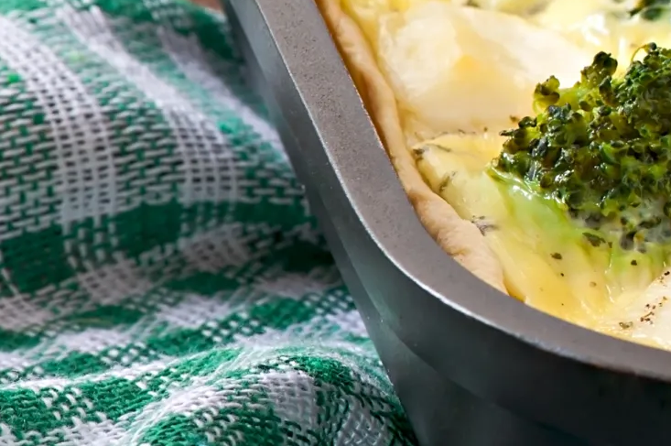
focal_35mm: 550
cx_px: 1150
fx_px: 10235
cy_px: -36
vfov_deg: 2.5
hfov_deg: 3.7
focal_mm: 105
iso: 100
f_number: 11
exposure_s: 1/200
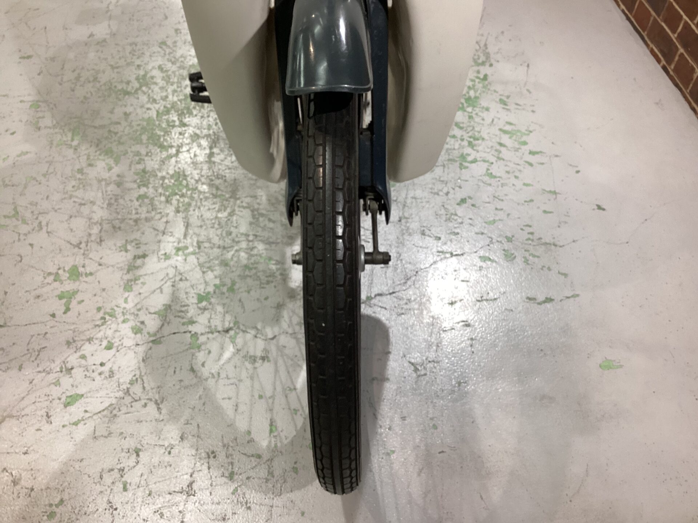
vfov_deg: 45.4
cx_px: 349
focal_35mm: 31
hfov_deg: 58.4
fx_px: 625
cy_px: 262
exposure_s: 1/60
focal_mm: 3.3
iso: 100
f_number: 2.4
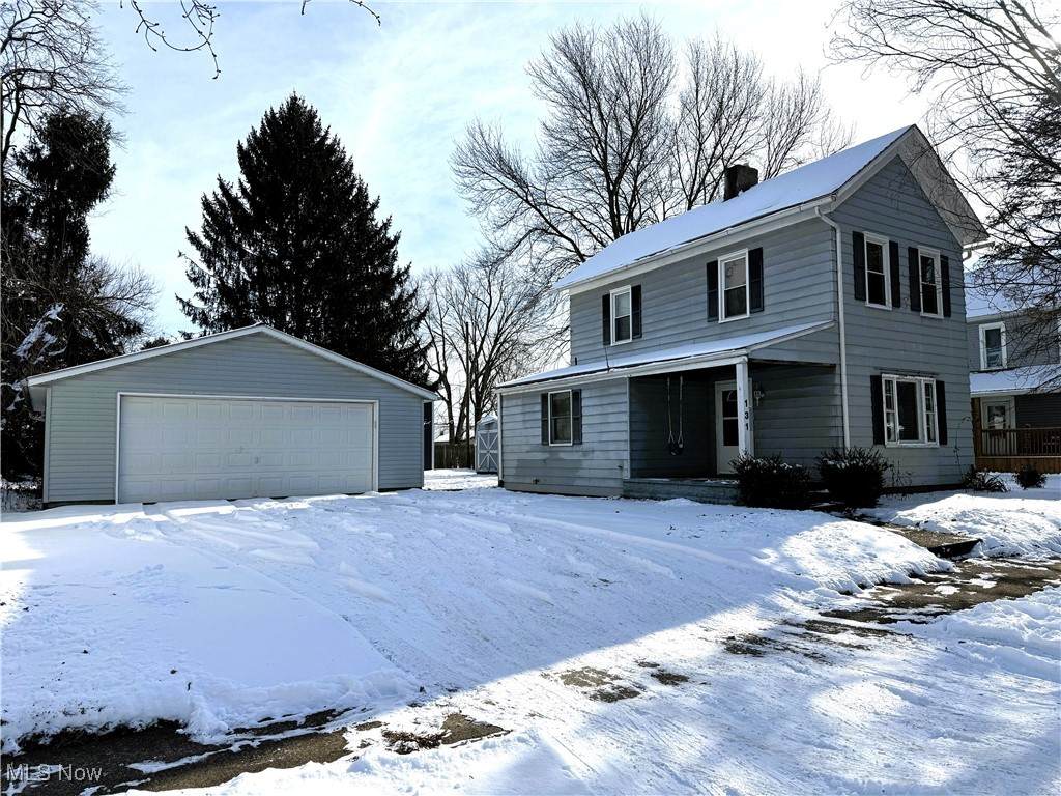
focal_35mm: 24
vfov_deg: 56.8
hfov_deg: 71.6
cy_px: 398
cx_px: 530
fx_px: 736
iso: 80
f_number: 1.78
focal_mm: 6.76
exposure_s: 1/9009
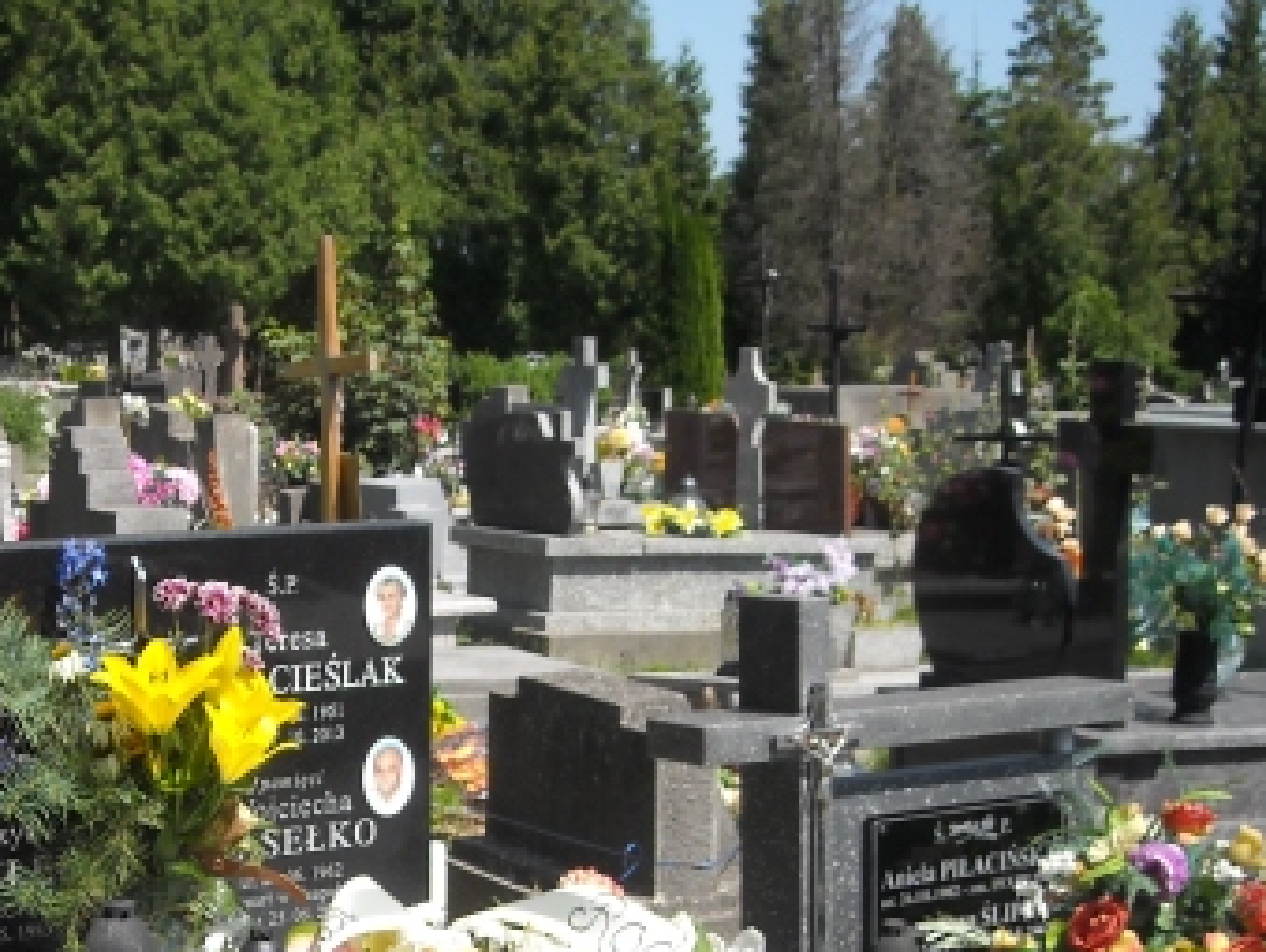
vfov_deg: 21.8
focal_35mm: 66
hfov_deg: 28.8
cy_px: 866
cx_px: 269
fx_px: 2416
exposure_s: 1/218
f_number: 5.6
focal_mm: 5.7
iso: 64
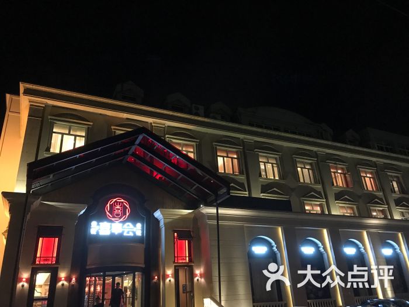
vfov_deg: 49.7
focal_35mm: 28
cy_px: 154
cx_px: 204
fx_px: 331
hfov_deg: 63.4
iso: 80
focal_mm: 3.99
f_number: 1.8
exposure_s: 1/8
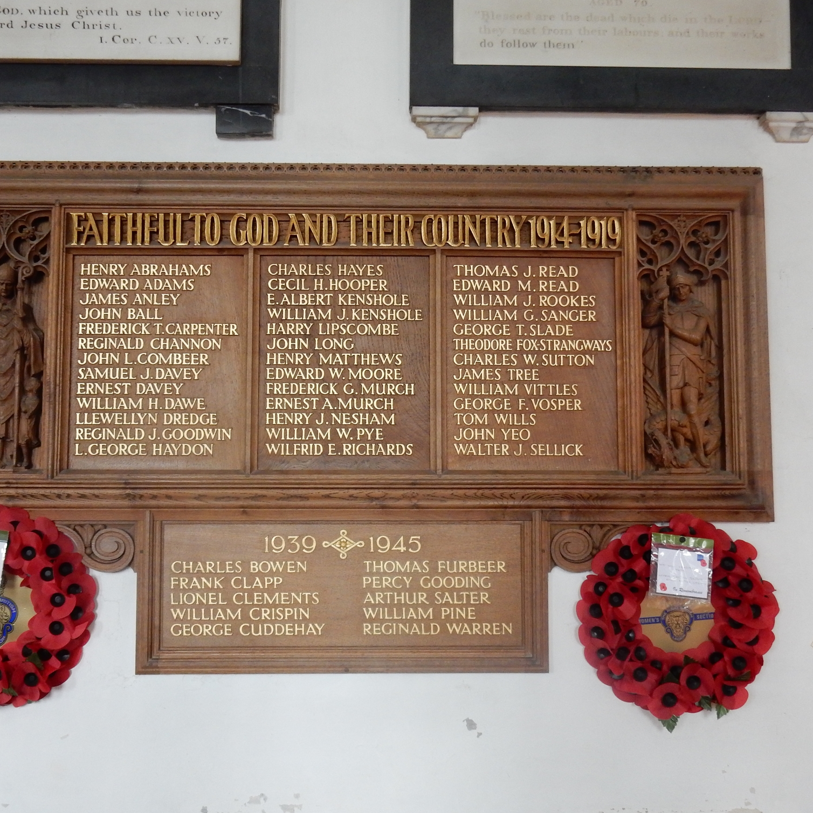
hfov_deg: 46.0
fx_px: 957
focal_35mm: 36
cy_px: 412
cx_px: 367
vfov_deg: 46.0
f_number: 4
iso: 360
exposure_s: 1/30
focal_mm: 5.4
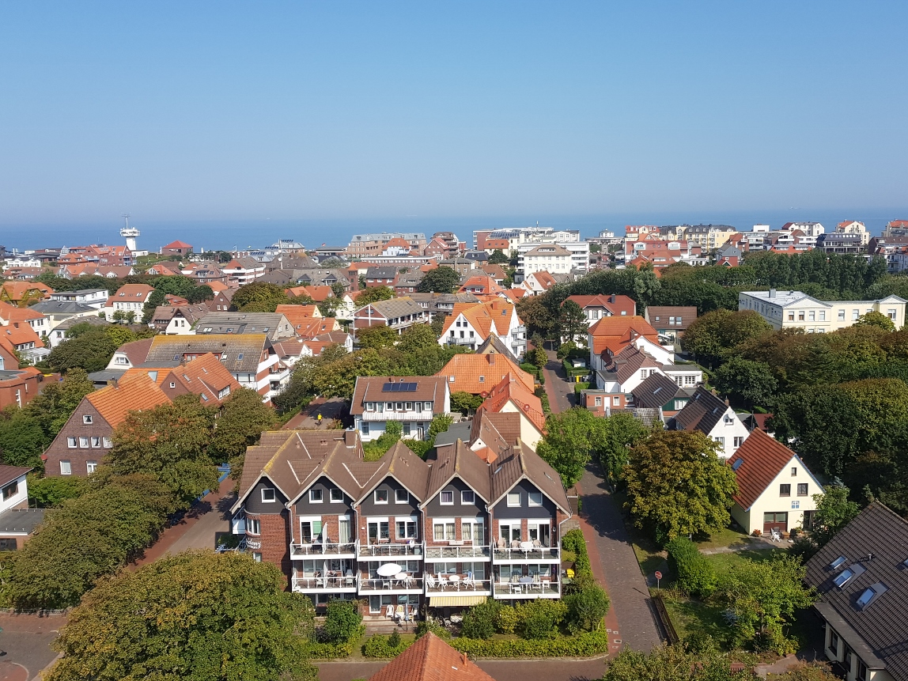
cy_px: 316
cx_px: 494
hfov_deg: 61.6
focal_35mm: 29
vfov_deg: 48.2
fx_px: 761
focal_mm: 4.2
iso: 40
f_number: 1.7
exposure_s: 1/2184
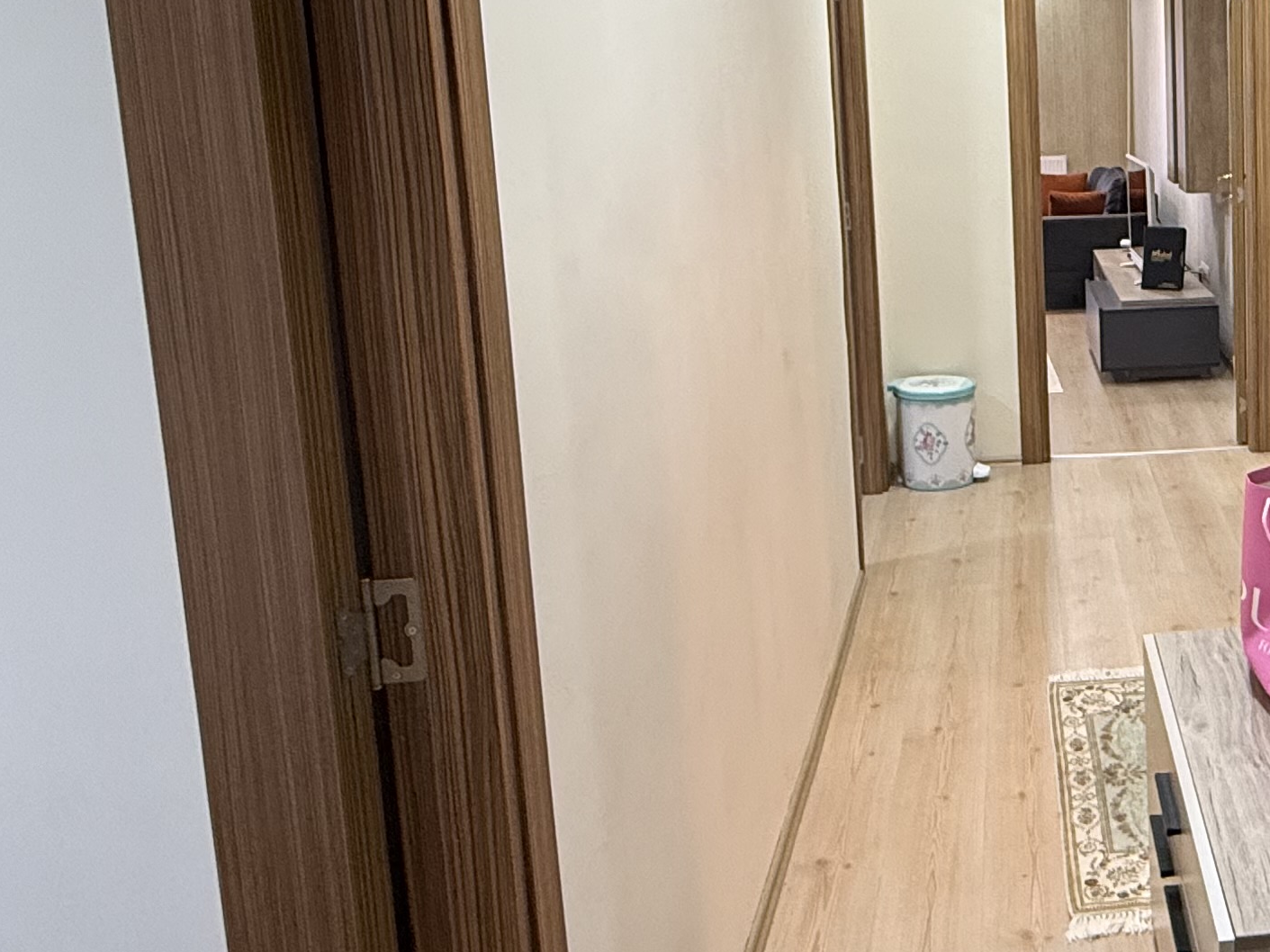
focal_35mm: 40
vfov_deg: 35.5
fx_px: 1467
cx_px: 1227
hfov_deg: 41.6
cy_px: 288
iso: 200
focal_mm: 2.22
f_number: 2.2
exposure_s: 1/50
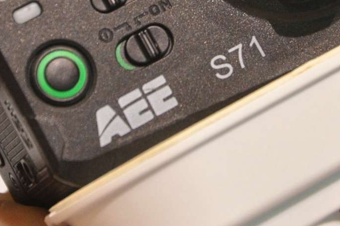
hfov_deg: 7.1
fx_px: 2736
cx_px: 211
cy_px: -45
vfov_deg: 4.7
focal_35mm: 290
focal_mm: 62
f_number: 5.6
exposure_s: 1/125
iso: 1250
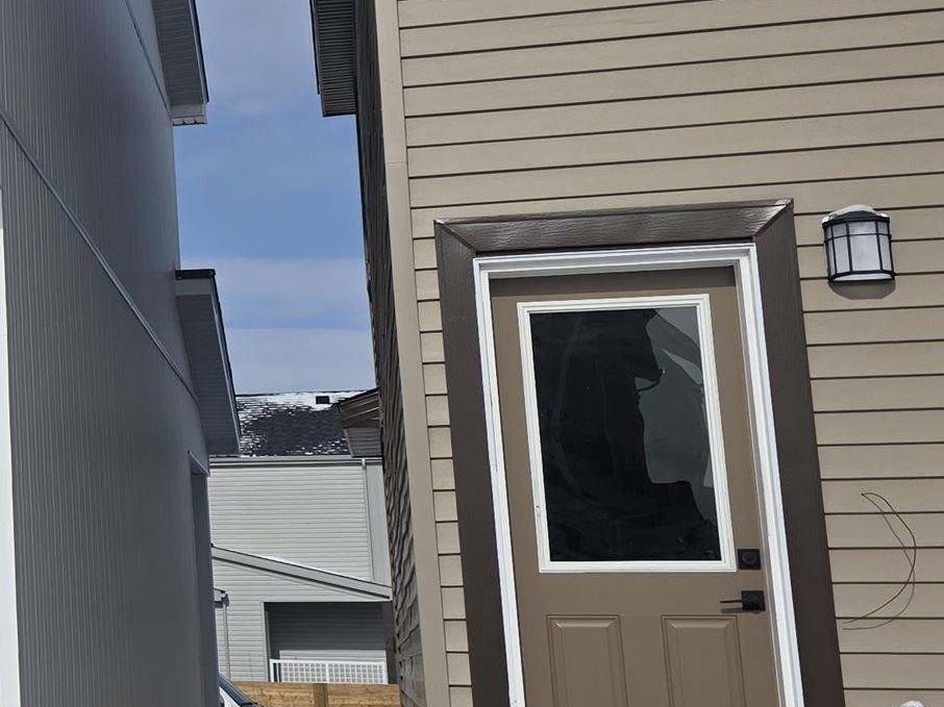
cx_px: -483
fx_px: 2127
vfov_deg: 18.9
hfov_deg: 21.1
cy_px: 286
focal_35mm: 78
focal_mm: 6.3
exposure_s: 1/7944
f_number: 1.7
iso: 25
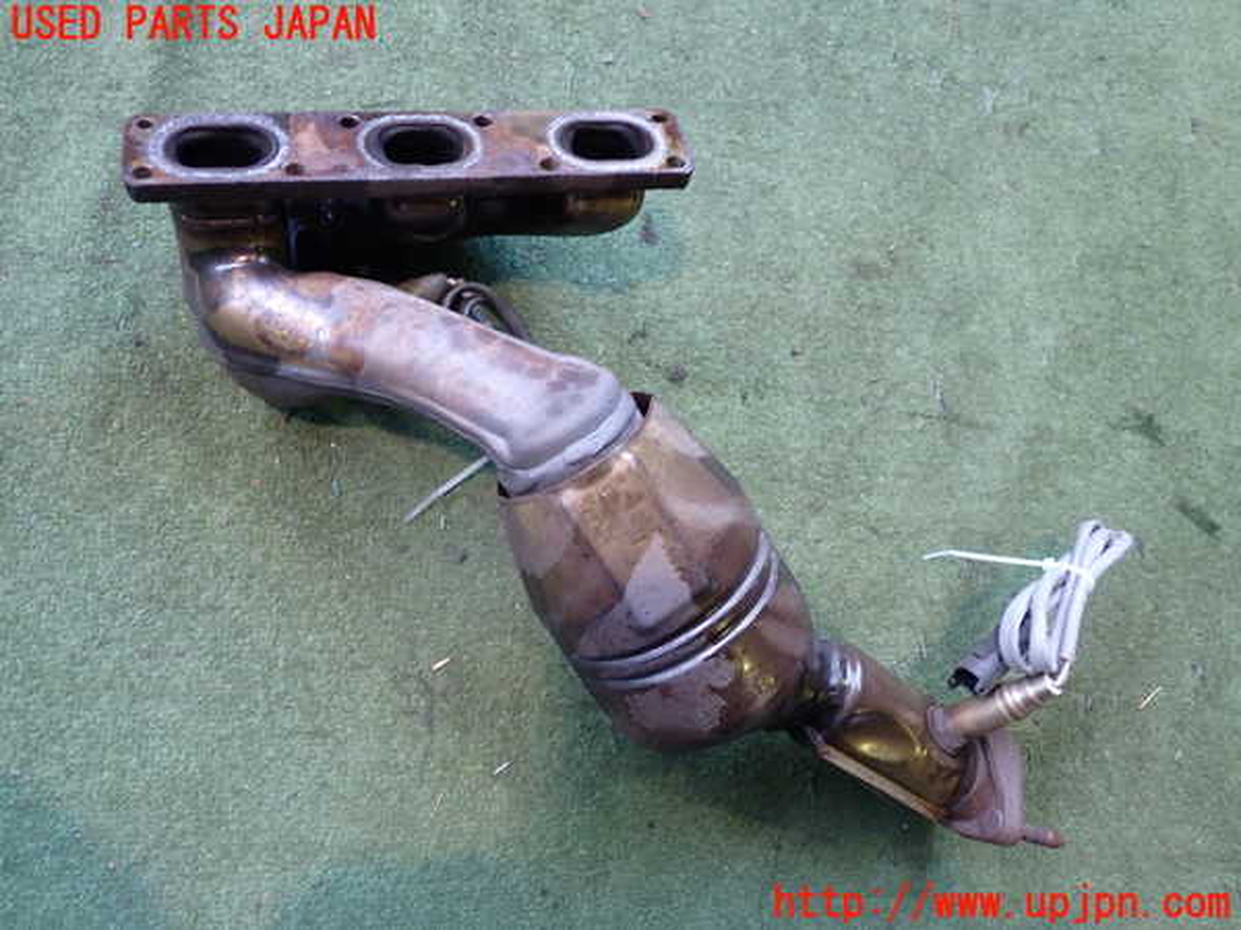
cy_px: 465
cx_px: 620
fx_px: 1076
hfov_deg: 60.0
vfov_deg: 46.8
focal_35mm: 30
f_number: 2.3
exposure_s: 1/30
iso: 200
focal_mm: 5.4
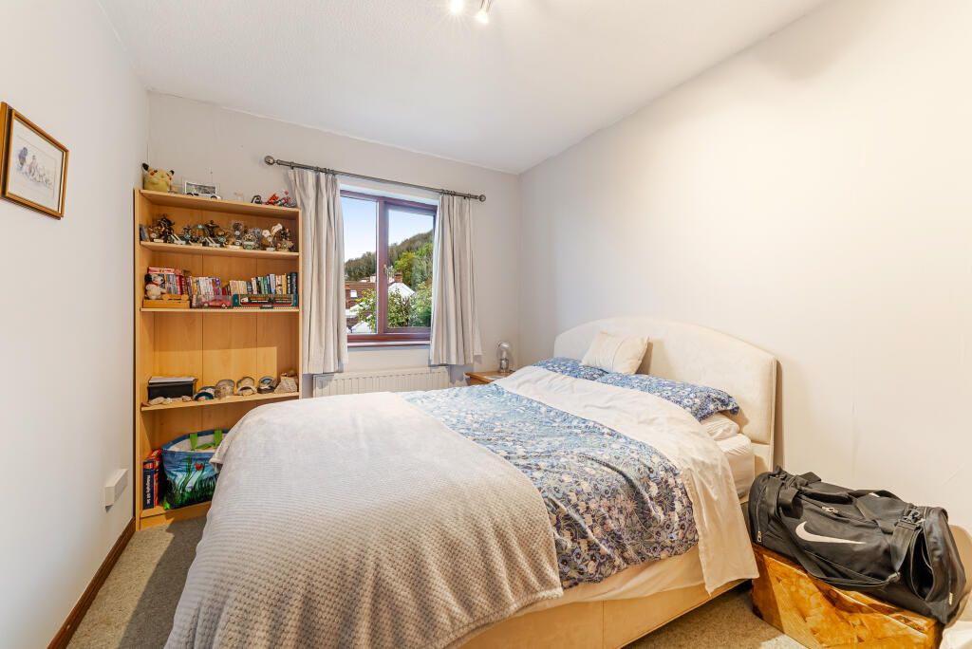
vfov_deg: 81.3
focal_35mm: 14
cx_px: 486
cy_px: 324
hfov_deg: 104.2
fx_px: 378
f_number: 8
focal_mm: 14
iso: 320
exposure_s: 1/100
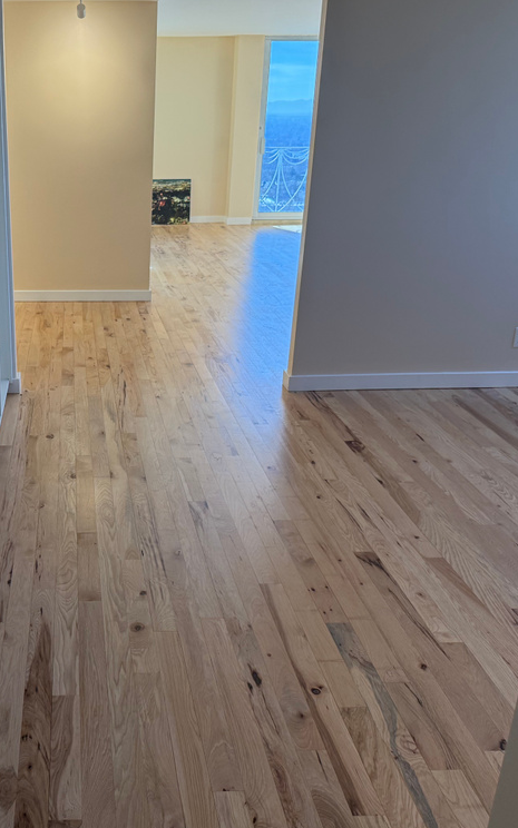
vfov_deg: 55.3
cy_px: 417
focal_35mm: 35
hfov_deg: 34.9
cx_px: 86
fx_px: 791
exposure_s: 1/236
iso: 160
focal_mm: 6.76
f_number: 1.78
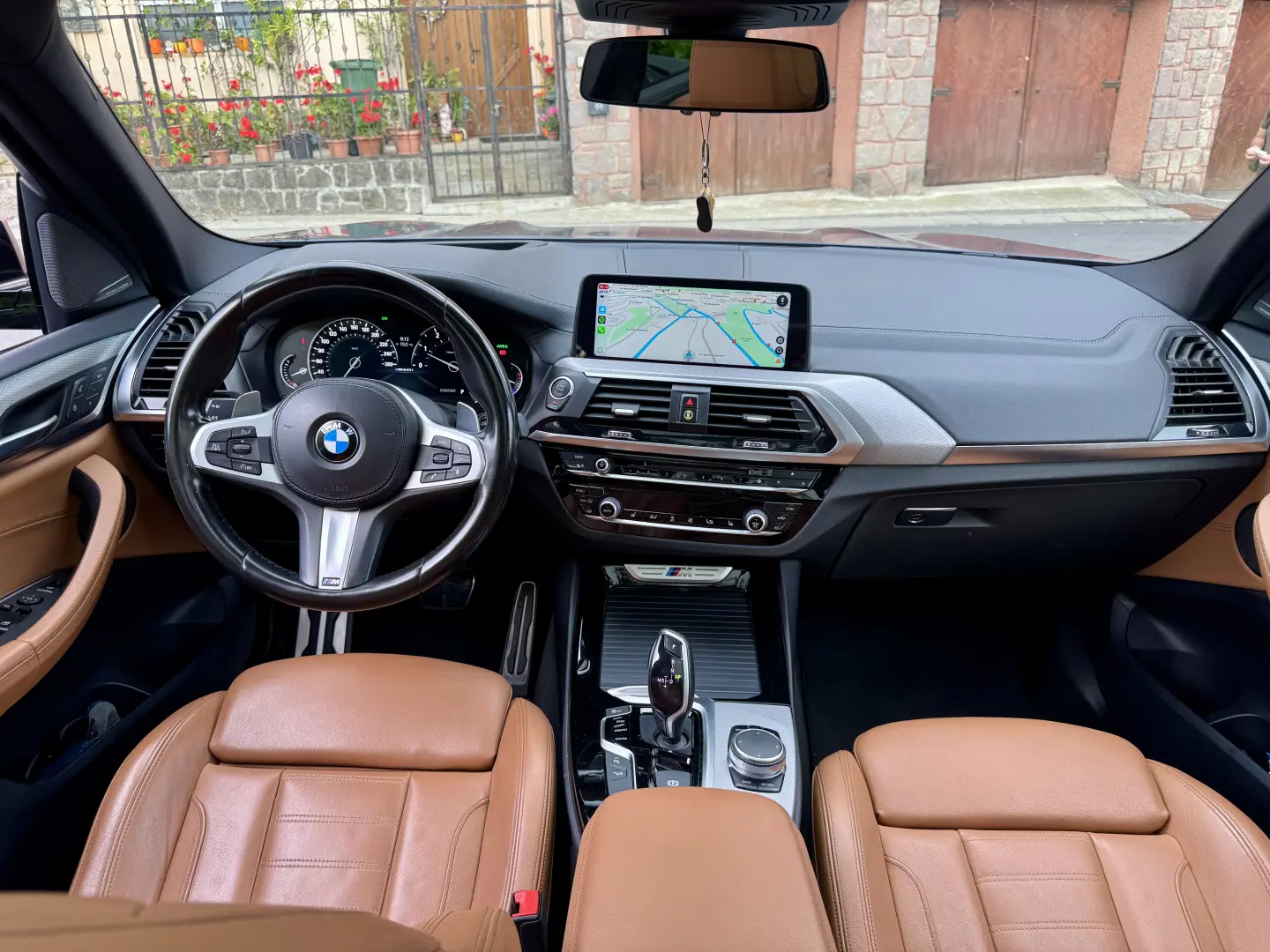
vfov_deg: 56.8
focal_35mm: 24
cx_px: 635
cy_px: 476
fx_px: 881
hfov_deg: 71.6
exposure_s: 1/195
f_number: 1.78
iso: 100
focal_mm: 6.76
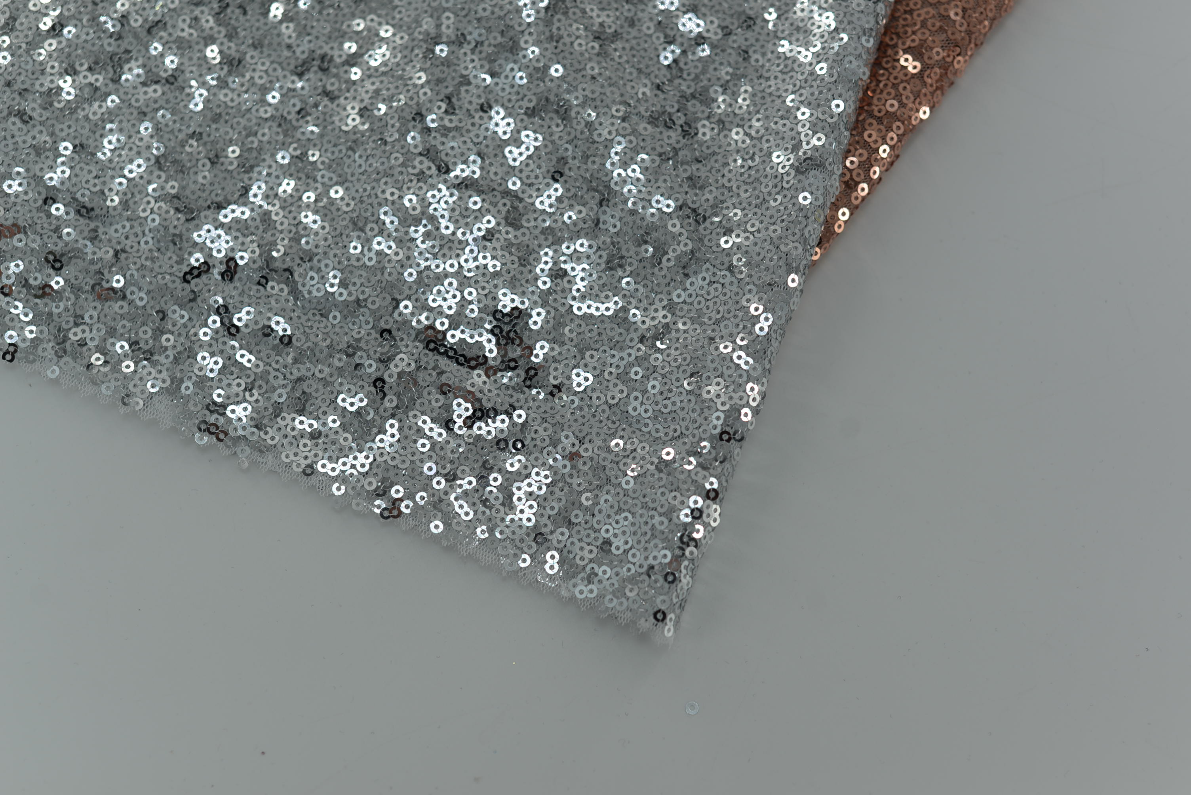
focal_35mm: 50
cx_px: 596
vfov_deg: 27.0
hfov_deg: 39.6
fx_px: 1655
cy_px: 398
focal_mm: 50
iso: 100
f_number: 4
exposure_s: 1/400
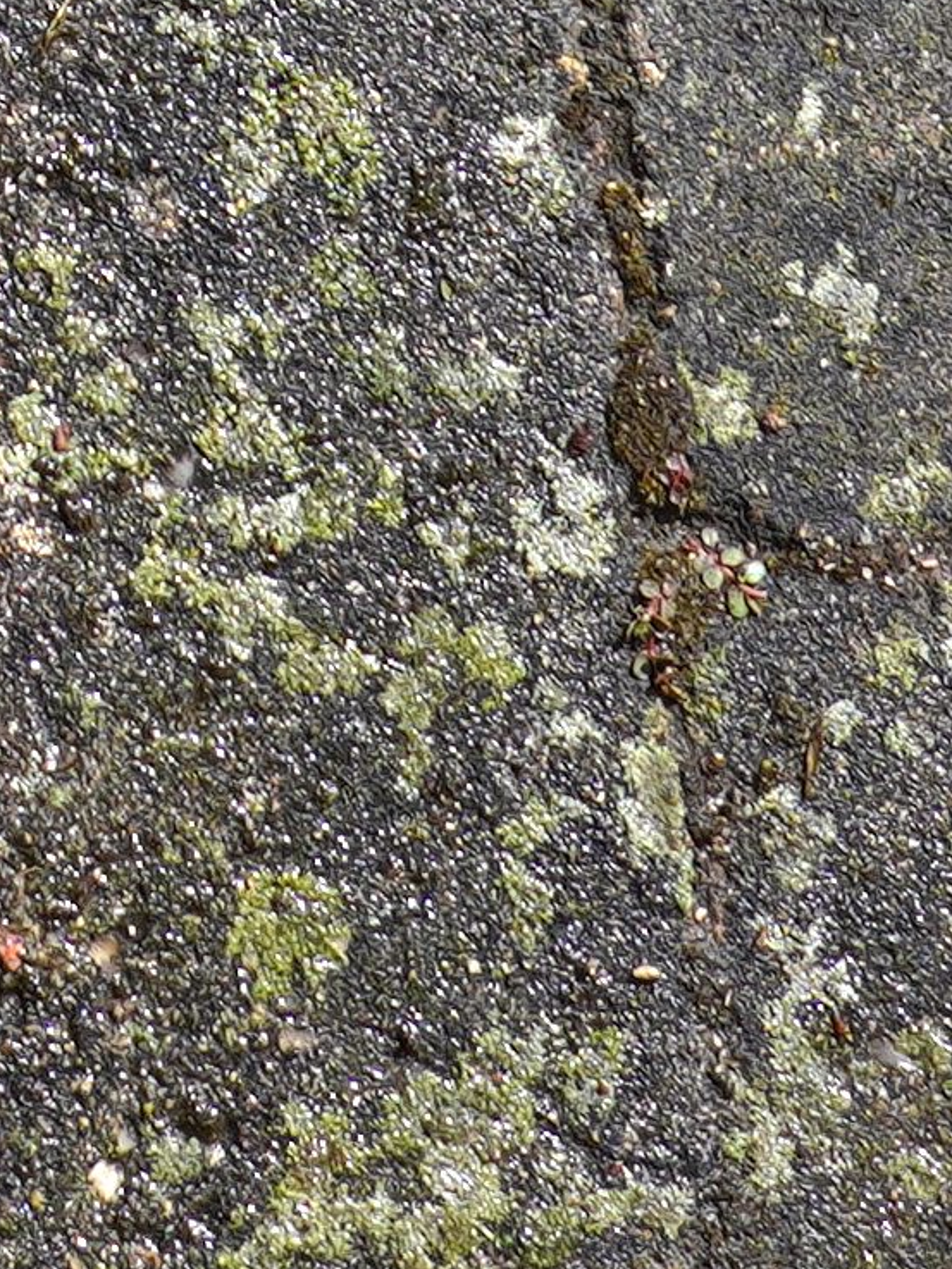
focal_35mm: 227
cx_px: -1016
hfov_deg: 6.3
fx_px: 8321
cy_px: -2032
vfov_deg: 7.9
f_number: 5.6
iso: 100
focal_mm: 29
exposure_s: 1/320
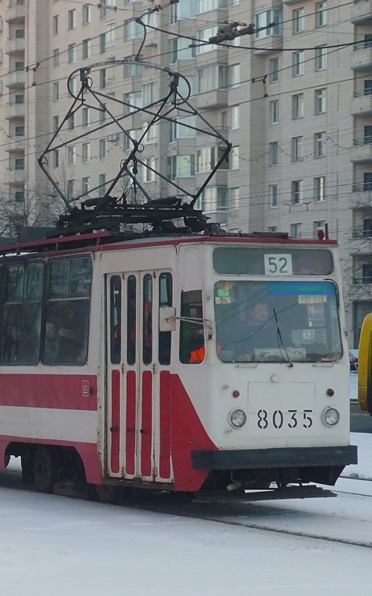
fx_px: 1543
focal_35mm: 95
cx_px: 31
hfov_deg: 13.6
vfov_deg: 21.9
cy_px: 298
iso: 100
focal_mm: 11.1
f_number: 3.9
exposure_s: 1/160
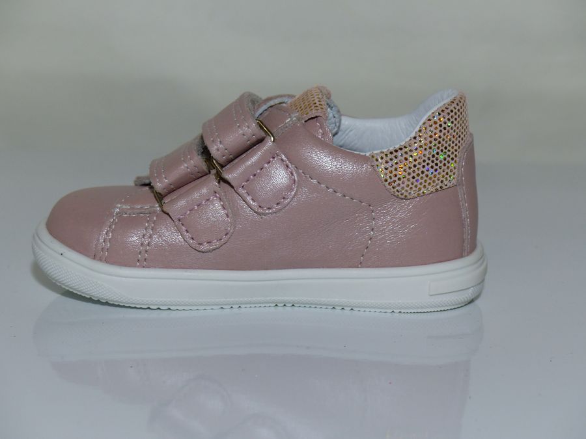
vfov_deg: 13.0
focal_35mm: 114
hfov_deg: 17.3
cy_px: 220
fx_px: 1930
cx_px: 293
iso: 100
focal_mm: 20.5
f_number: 3.2
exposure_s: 1/125
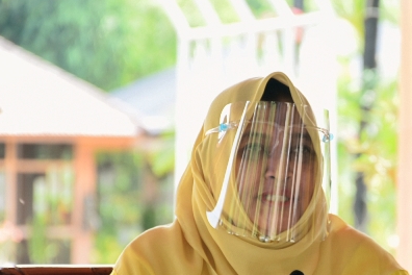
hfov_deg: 6.5
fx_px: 3650
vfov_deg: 4.3
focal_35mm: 319
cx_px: 323
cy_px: 224
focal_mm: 130
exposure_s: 1/100
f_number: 5.6
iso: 400
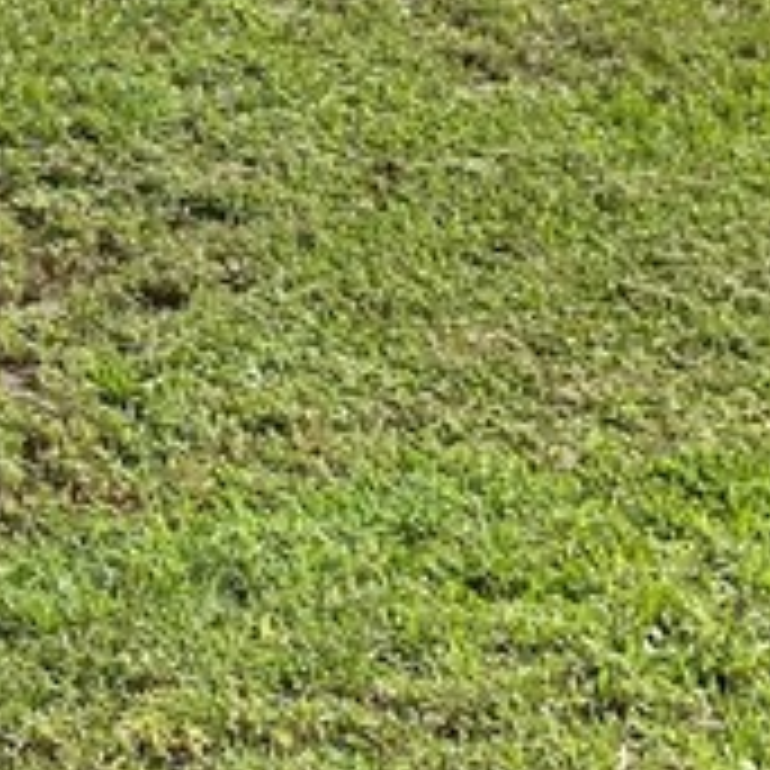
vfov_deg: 11.8
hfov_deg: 10.9
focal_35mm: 138
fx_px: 3473
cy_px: -558
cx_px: -1031
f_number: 1.8
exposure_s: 1/2967
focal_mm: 4.25
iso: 32
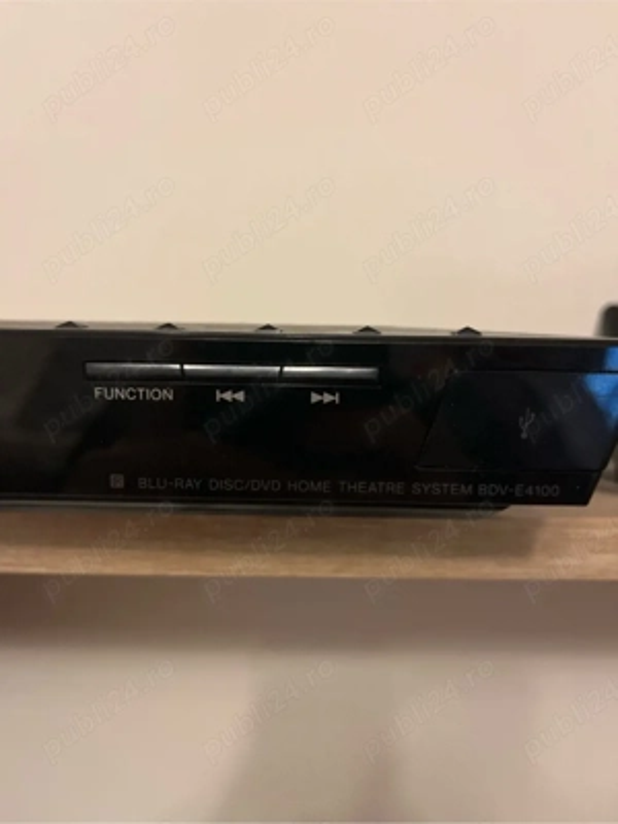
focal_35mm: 26
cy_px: 412
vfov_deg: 67.3
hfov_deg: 53.1
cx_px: 309
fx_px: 619
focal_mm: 5.1
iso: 400
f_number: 1.6
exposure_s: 1/33
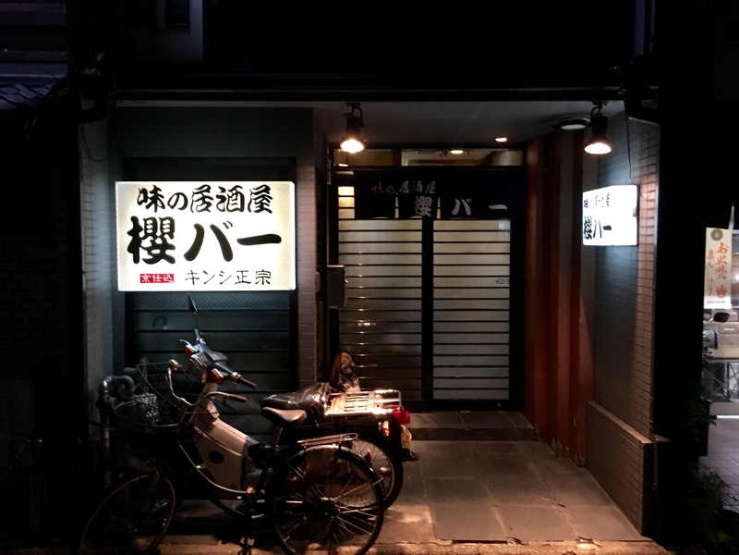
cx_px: 370
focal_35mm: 29
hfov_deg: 61.7
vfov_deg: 48.2
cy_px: 278
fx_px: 619
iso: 200
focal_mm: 4.15
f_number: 2.2
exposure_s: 1/15
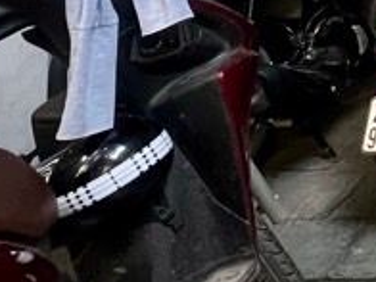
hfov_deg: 18.0
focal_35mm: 68
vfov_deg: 17.6
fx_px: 739
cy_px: -221
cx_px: 773
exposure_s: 1/50
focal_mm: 1.57
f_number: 1.8
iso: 400
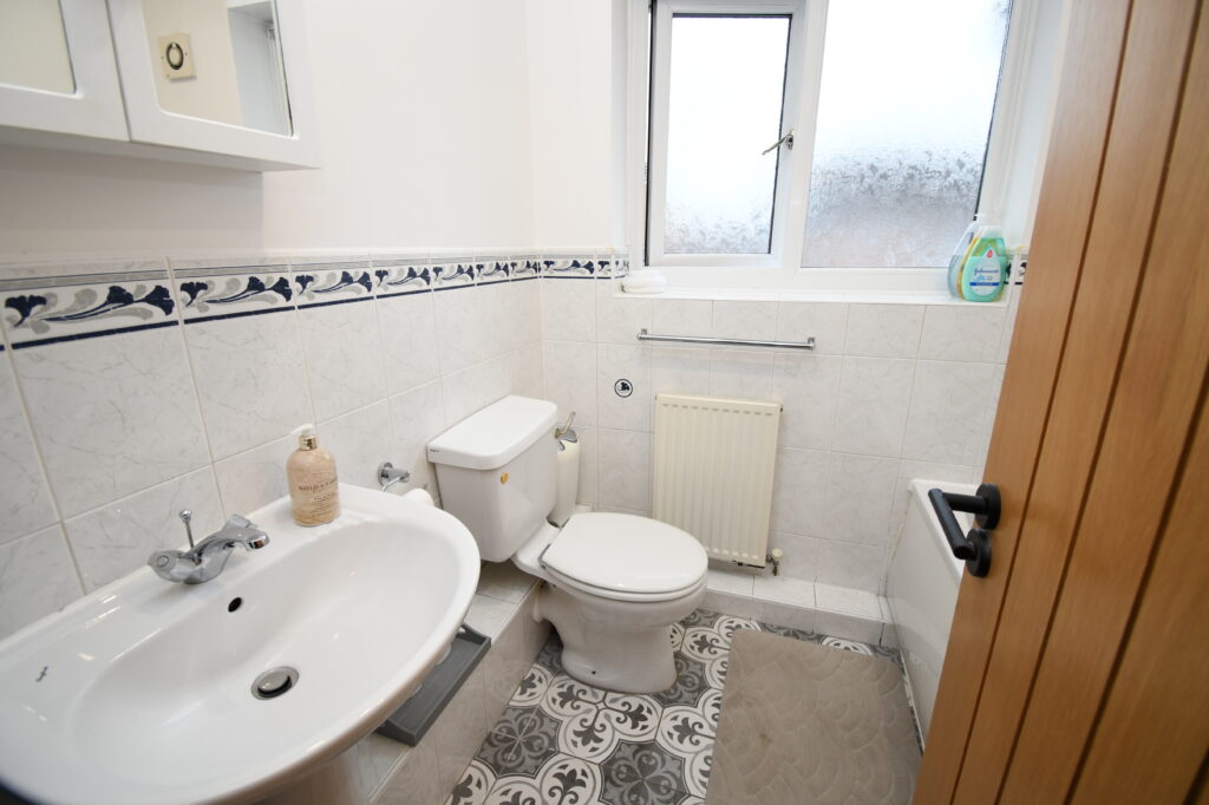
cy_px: 402
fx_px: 504
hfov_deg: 100.4
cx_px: 604
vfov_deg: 77.3
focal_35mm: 15
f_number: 4.5
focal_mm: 10
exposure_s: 1/60
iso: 560
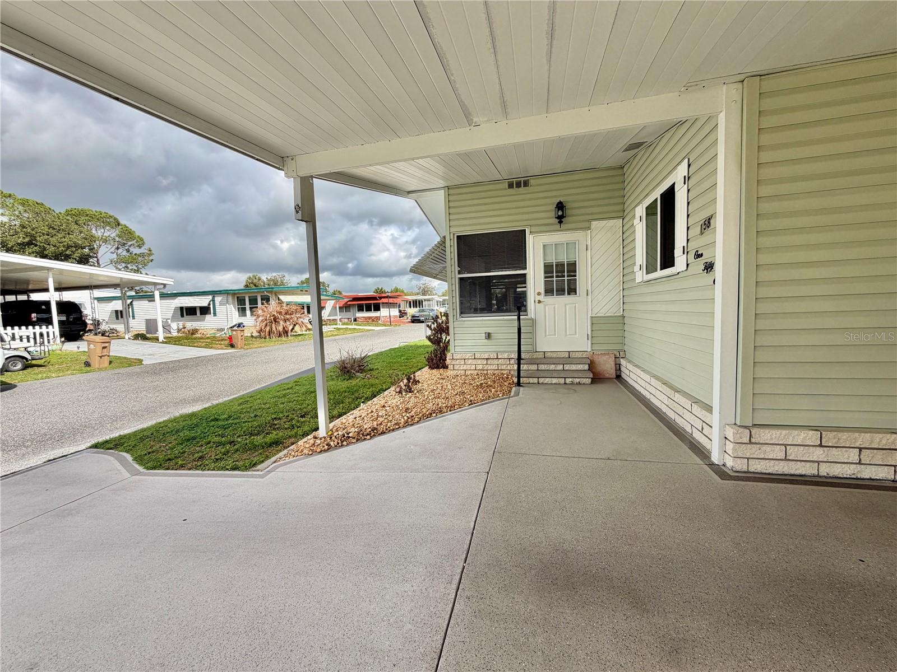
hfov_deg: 102.1
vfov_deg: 85.7
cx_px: 448
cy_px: 336
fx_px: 363
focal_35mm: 14
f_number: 2.2
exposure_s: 1/770
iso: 32
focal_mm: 2.22
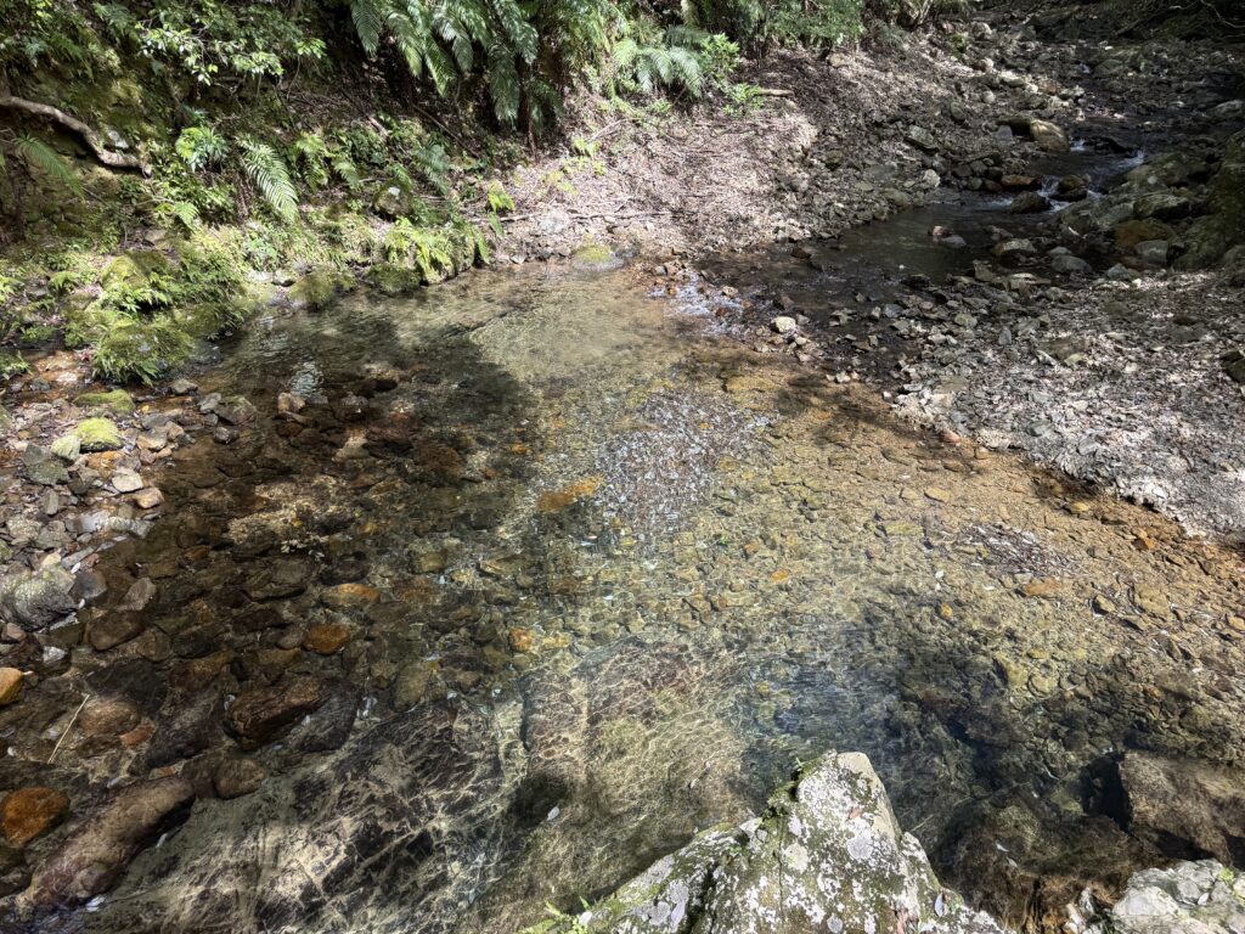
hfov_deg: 71.6
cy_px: 467
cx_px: 622
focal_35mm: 24
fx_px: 863
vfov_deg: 56.8
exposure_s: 1/445
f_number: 1.78
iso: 80
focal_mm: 6.76
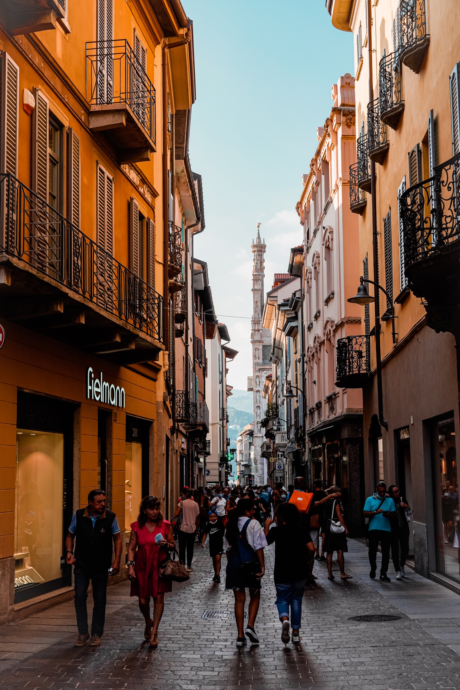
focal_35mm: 51
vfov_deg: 38.9
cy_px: 345
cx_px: 230
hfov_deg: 26.5
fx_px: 977
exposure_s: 1/160
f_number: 6.3
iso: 100
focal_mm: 34
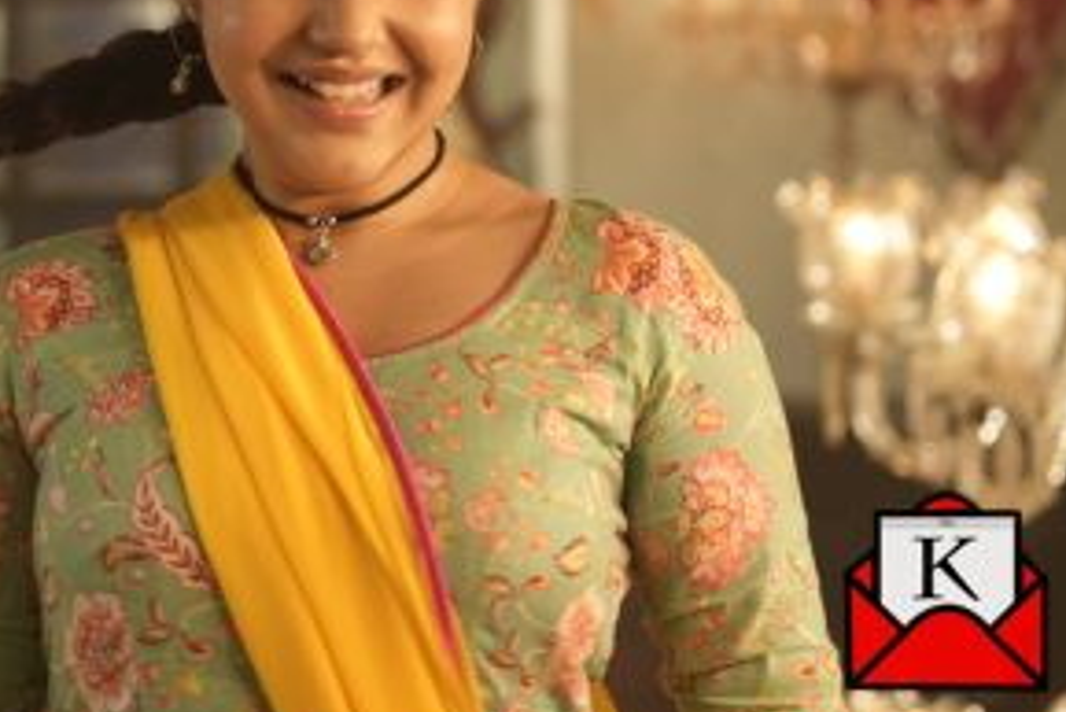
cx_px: 284
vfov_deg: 8.4
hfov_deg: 12.6
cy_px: 197
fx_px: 4829
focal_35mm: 163
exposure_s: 1/100
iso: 800
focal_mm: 70
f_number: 2.8
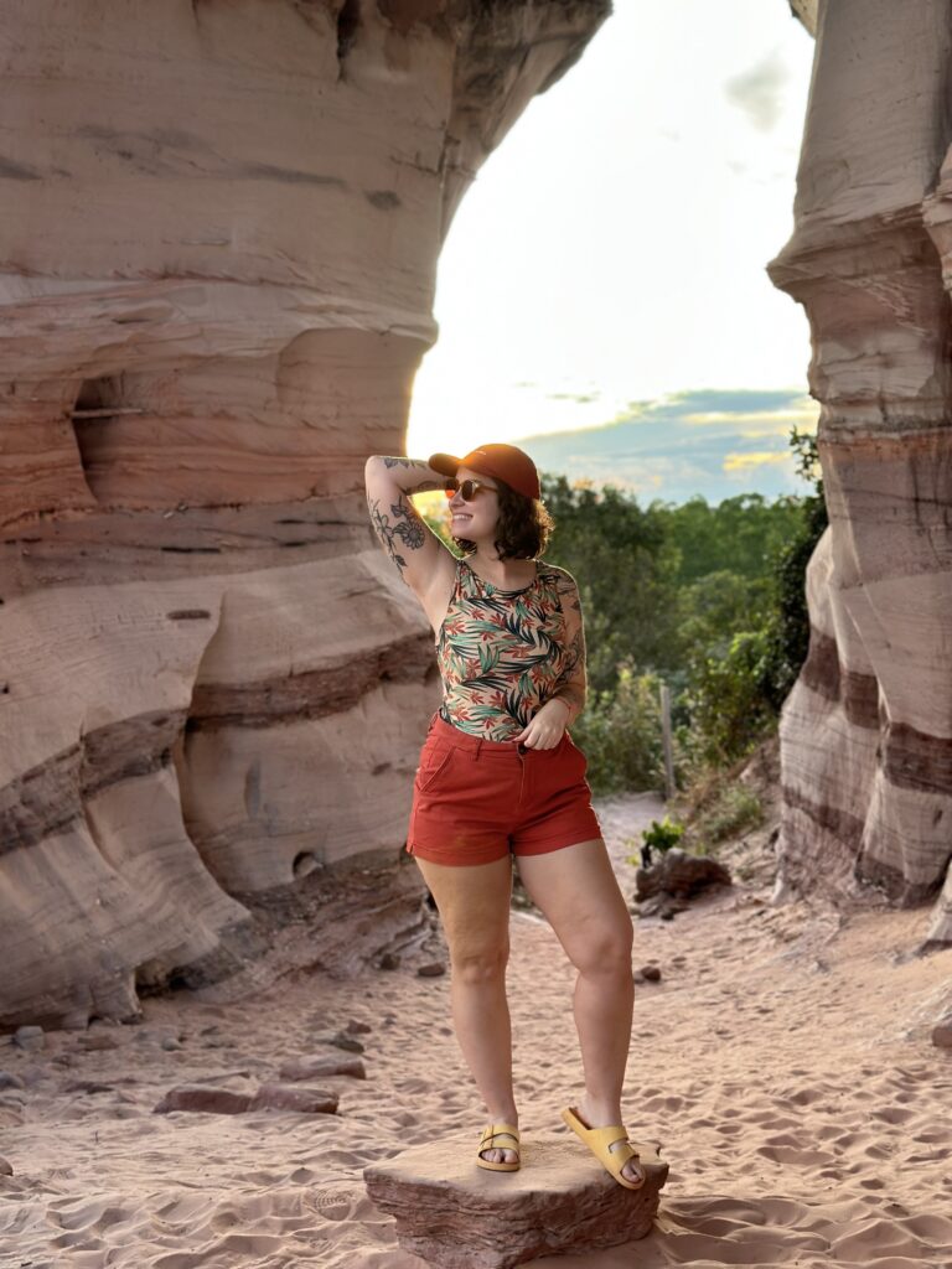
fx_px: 1760
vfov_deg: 39.7
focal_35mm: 48
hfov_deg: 30.3
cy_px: 634
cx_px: 476
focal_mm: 6.86
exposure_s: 1/172
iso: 125
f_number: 1.78
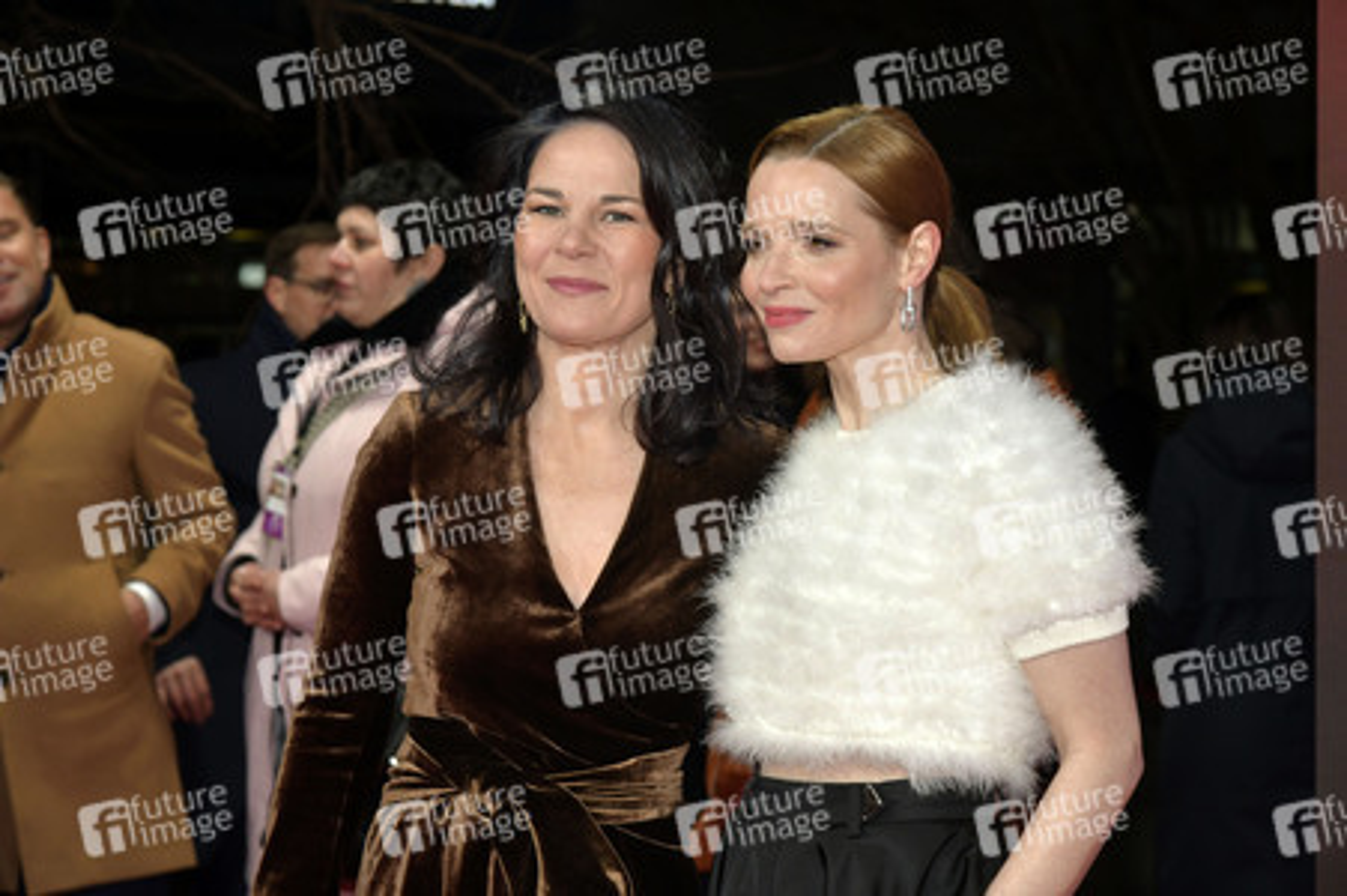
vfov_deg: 14.8
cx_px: 674
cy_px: 448
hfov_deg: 22.2
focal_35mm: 92
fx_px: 3440
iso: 1400
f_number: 7.1
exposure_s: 1/200
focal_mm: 92
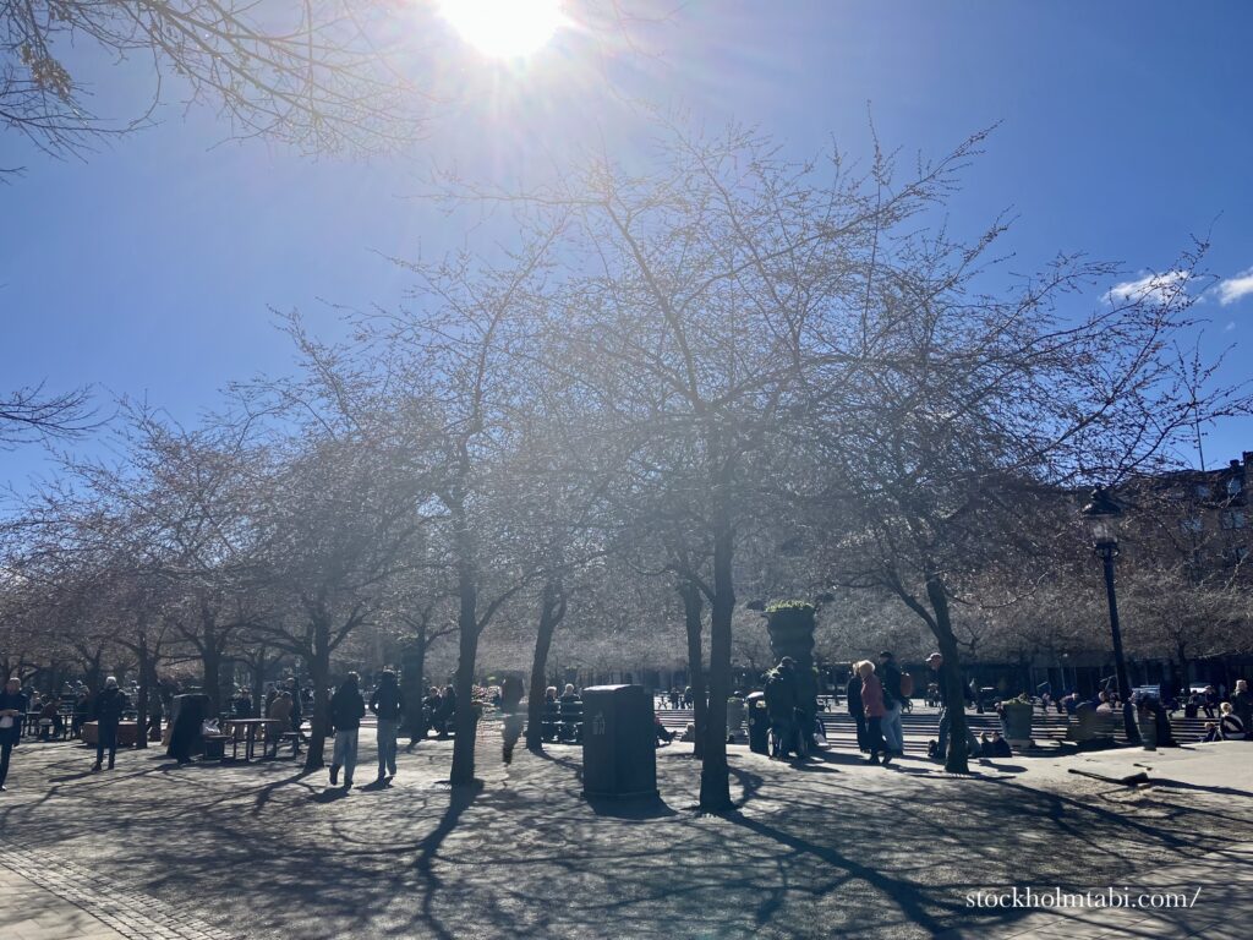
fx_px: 1014
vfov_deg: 49.7
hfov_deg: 63.4
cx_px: 626
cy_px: 470
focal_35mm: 28
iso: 32
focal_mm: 3.99
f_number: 1.8
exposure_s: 1/3472
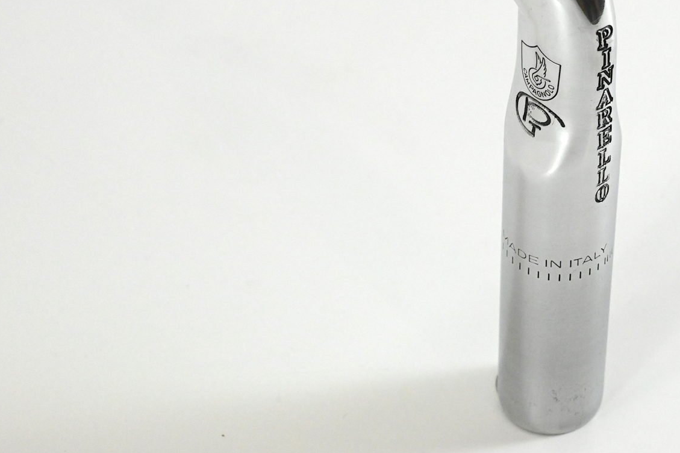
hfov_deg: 17.1
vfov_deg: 11.5
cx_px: 541
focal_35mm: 119
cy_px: 73
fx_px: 2247
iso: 7200
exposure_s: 1/500
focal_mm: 70
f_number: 14
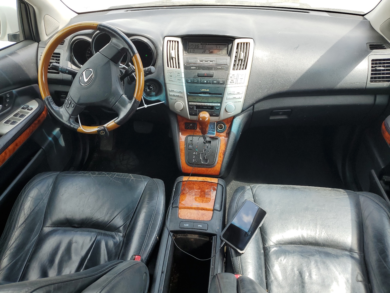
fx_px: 293
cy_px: 146
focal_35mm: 26
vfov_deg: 53.1
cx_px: 195
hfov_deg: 67.3
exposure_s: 1/400
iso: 50
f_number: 1.5
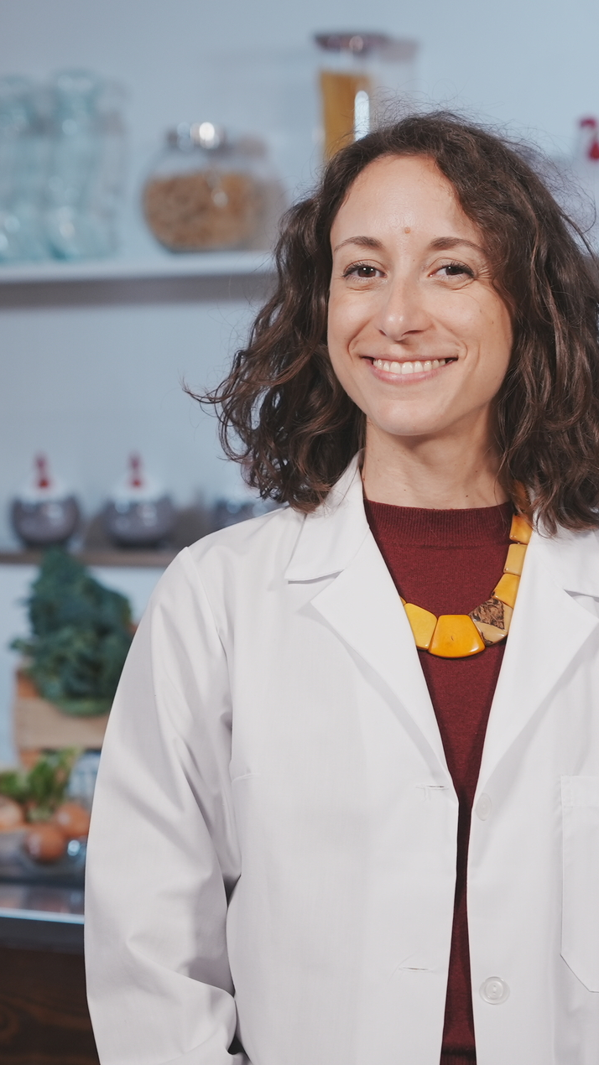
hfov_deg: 9.9
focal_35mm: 122
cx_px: 173
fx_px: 3446
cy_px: 529
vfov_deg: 17.6
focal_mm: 77
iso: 400
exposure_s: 1/125
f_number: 4
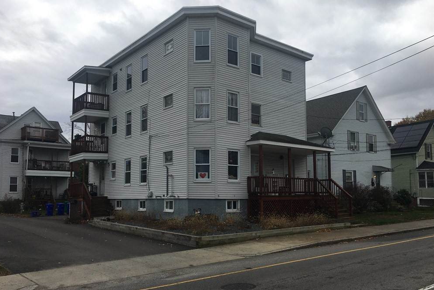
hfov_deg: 60.3
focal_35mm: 31
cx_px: 217
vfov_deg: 42.2
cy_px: 164
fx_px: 374
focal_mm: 4.15
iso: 25
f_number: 2.2
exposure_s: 1/1026
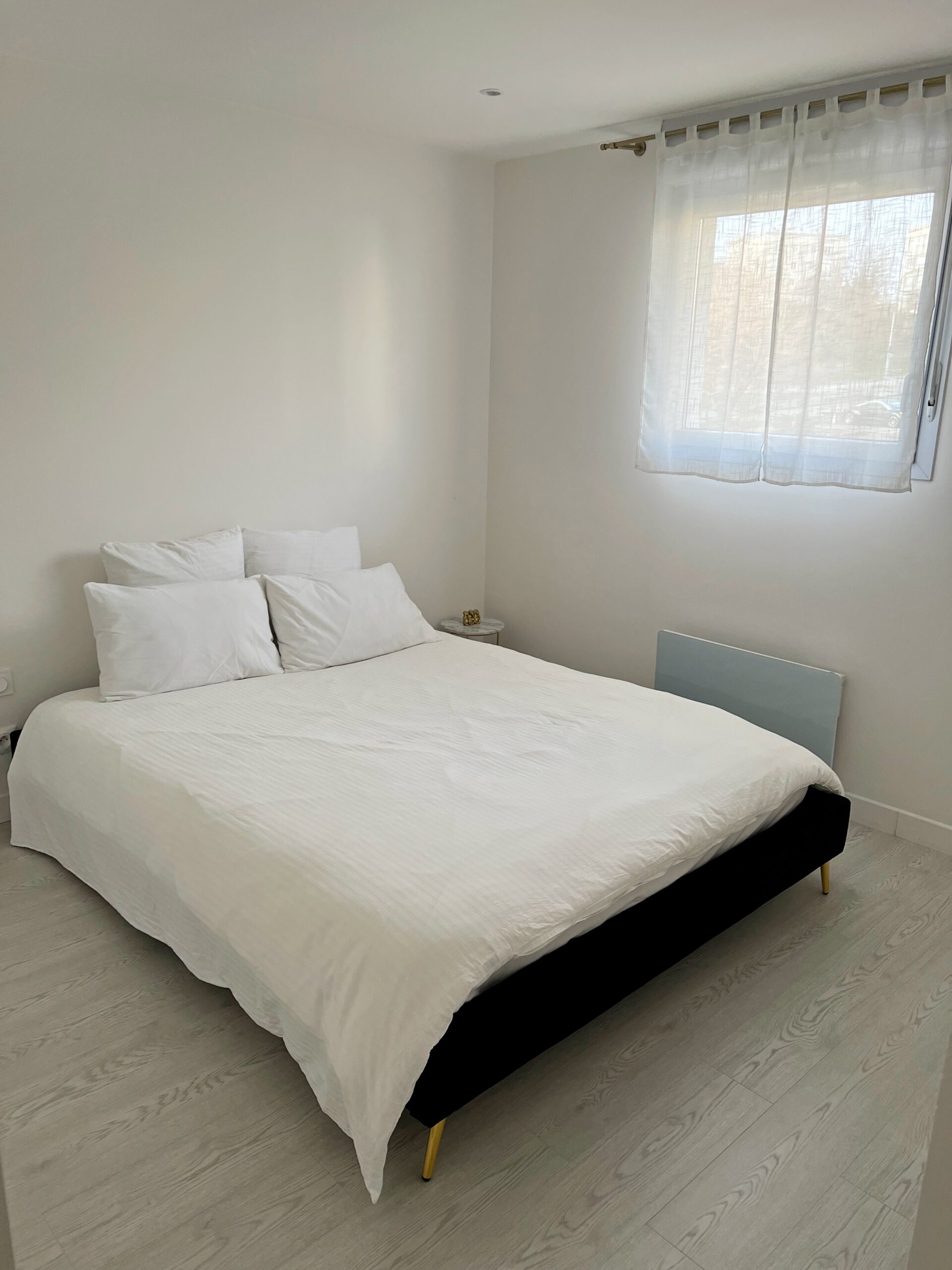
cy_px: 635
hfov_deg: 53.1
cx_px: 476
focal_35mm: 26
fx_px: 953
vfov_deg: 67.3
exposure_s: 1/105
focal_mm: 5.7
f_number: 1.5
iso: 125
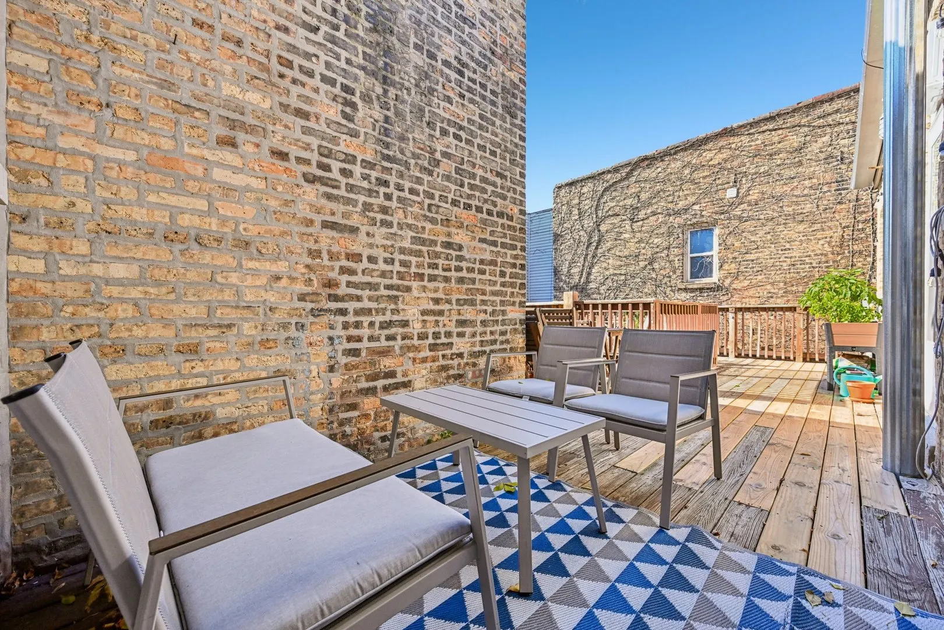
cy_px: 315
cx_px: 472
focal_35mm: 14
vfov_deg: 81.2
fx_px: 367
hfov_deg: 104.3
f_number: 8
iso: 800
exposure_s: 1/250
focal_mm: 14
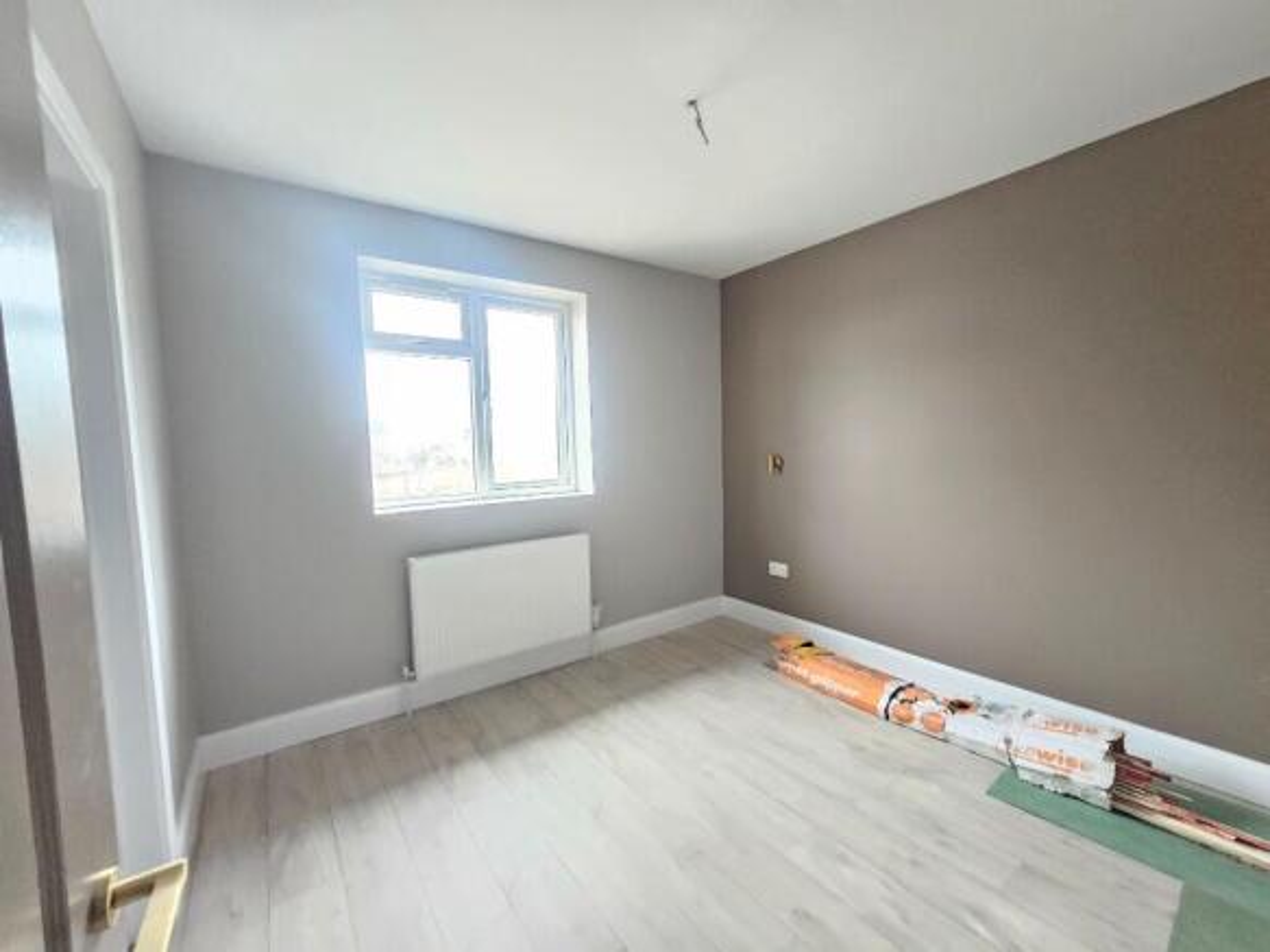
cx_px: 635
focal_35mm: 13
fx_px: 477
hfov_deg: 106.2
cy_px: 476
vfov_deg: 89.9
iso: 2000
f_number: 2.2
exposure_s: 1/25
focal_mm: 2.2
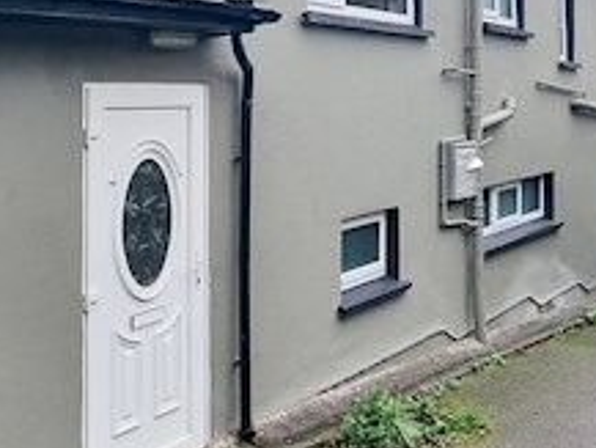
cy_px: 48
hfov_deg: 44.5
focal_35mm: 42
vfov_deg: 32.7
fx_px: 724
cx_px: 236
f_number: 2.2
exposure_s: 1/690
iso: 50
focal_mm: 2.2
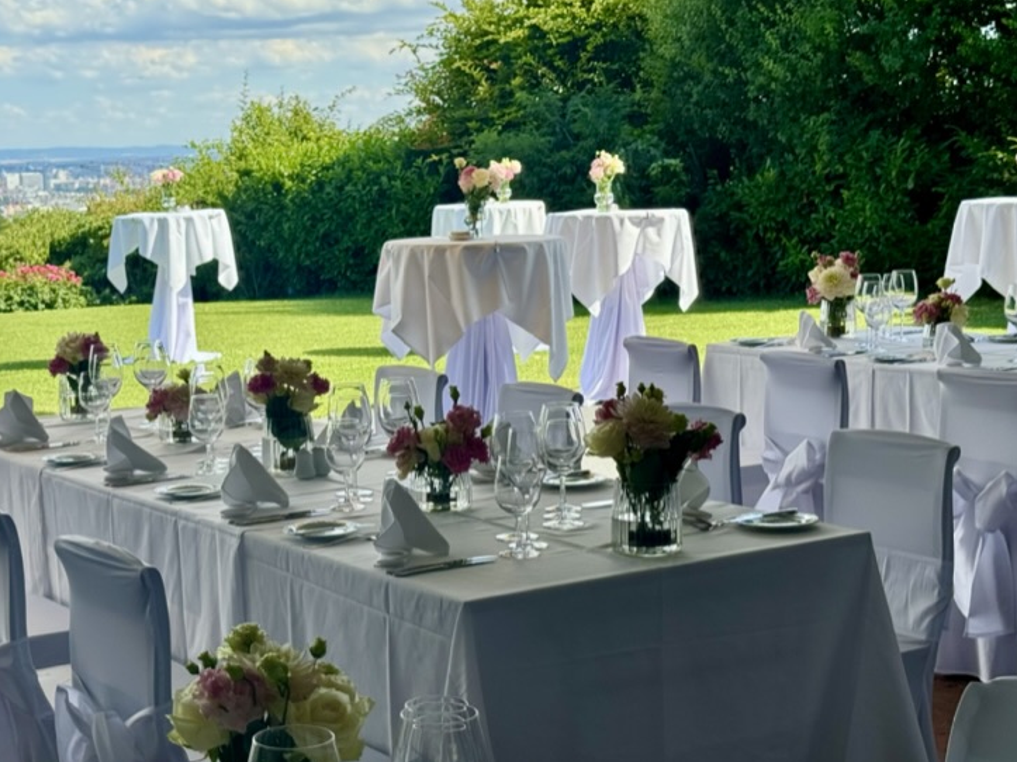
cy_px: 512
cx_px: 392
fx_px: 1997
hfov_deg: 28.5
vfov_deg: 21.5
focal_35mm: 68
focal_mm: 6.76
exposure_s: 1/1011
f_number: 1.78
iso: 64
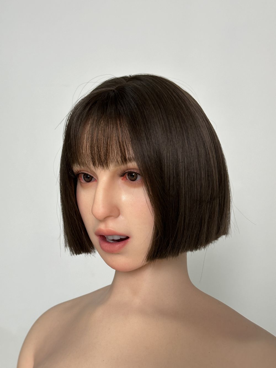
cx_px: 138
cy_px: 184
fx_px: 510
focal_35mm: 48
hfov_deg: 30.3
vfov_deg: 39.7
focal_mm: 6.86
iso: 250
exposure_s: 1/50
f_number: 1.78
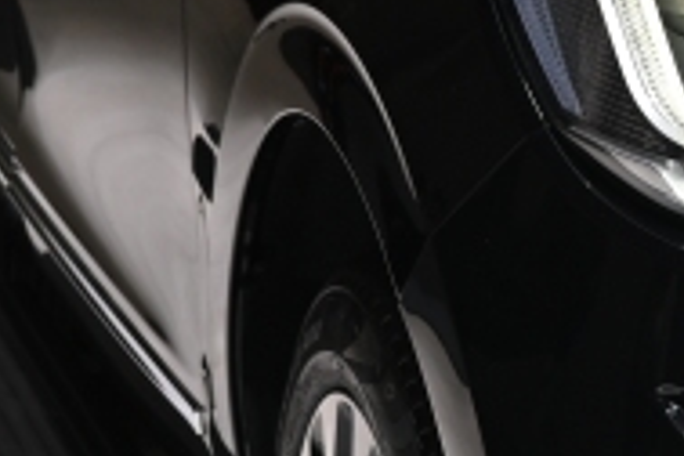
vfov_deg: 6.0
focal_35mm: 228
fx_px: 4332
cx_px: 1252
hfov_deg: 8.7
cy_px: 138
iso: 160
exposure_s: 1/80
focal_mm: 36
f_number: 5.6
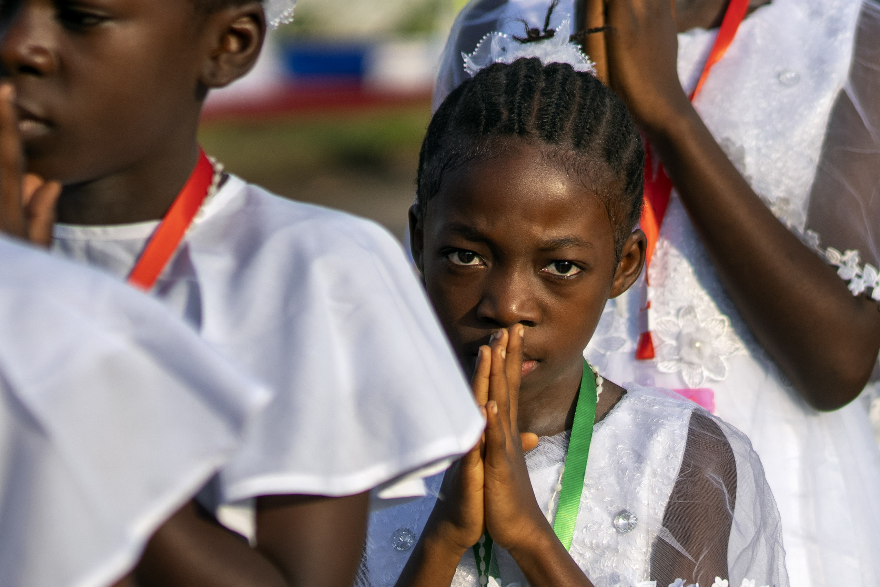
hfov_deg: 12.5
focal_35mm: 165
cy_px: 236
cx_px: 452
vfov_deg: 8.3
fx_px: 4033
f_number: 1.4
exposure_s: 1/8000
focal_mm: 50
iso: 100
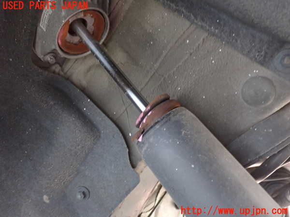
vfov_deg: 46.8
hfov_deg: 60.0
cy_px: 108
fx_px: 251
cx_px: 145
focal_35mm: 30
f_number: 2.3
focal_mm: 5.4
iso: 400
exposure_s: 1/30
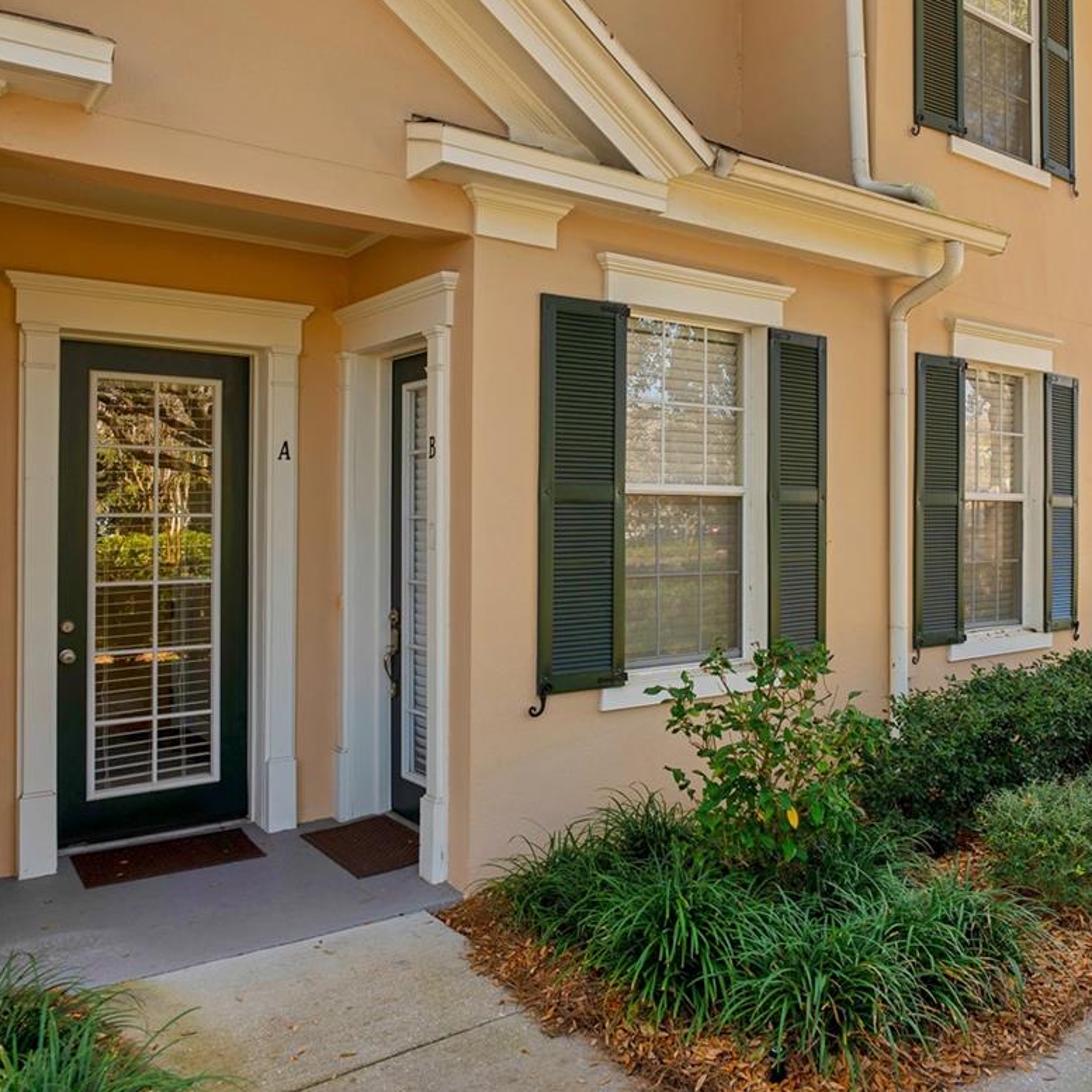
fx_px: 999
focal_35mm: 28
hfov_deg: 56.0
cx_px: 732
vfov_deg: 56.9
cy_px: 448
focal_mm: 16
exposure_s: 1/80
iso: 100
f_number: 4.5
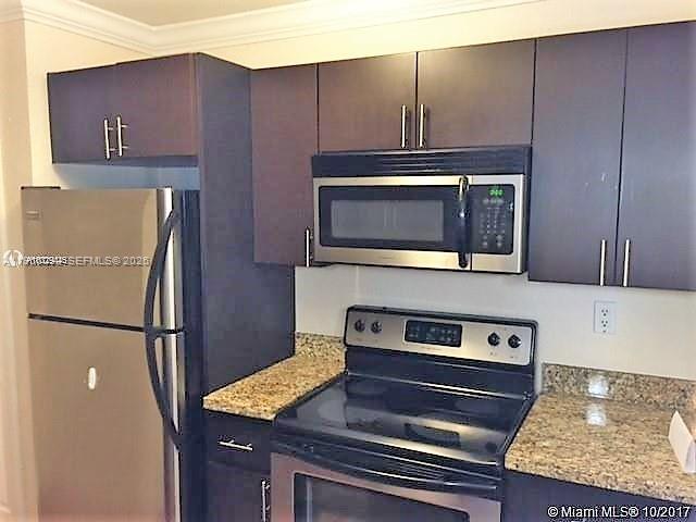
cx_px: 348
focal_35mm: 29
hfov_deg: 61.7
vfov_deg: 48.2
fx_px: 583
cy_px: 261
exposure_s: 1/20
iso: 250
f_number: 2.2
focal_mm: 4.15
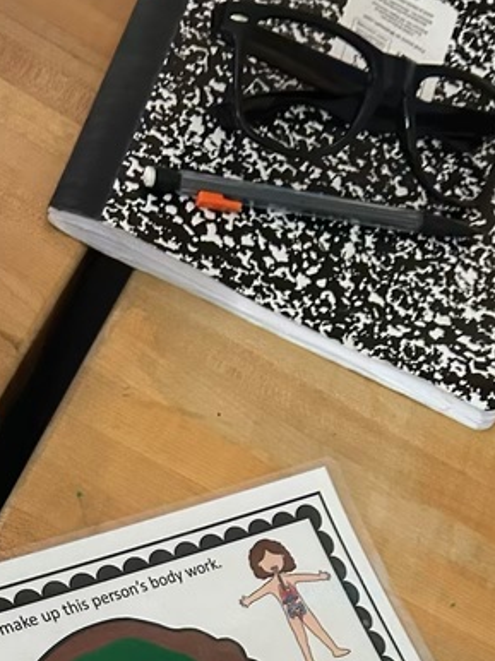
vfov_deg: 24.6
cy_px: 855
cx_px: 224
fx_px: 1317
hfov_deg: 21.3
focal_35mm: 69
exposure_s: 1/36
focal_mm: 5.7
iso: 400
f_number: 1.5
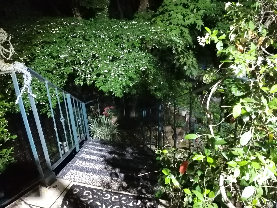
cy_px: 104
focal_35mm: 27
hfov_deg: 65.3
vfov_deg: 51.4
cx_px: 138
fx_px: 216
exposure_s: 1/12.5
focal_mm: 3.62
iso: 3200
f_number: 1.8
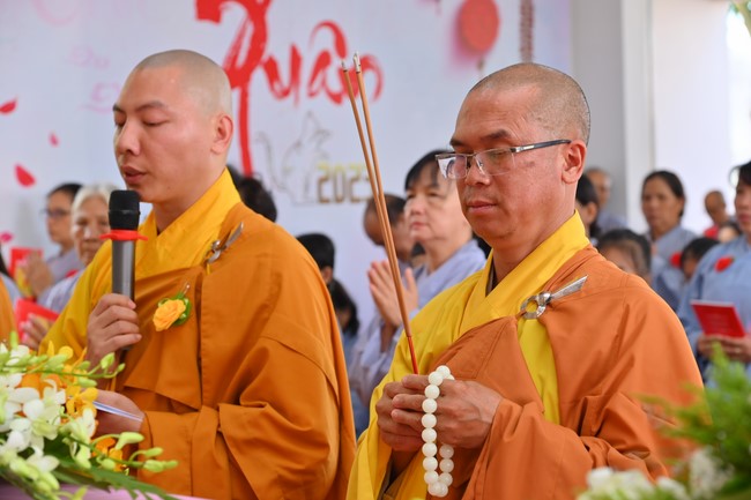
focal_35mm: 78
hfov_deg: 26.0
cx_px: 376
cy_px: 250
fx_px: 1627
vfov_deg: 17.5
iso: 320
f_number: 5.6
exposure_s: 1/100
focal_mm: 78
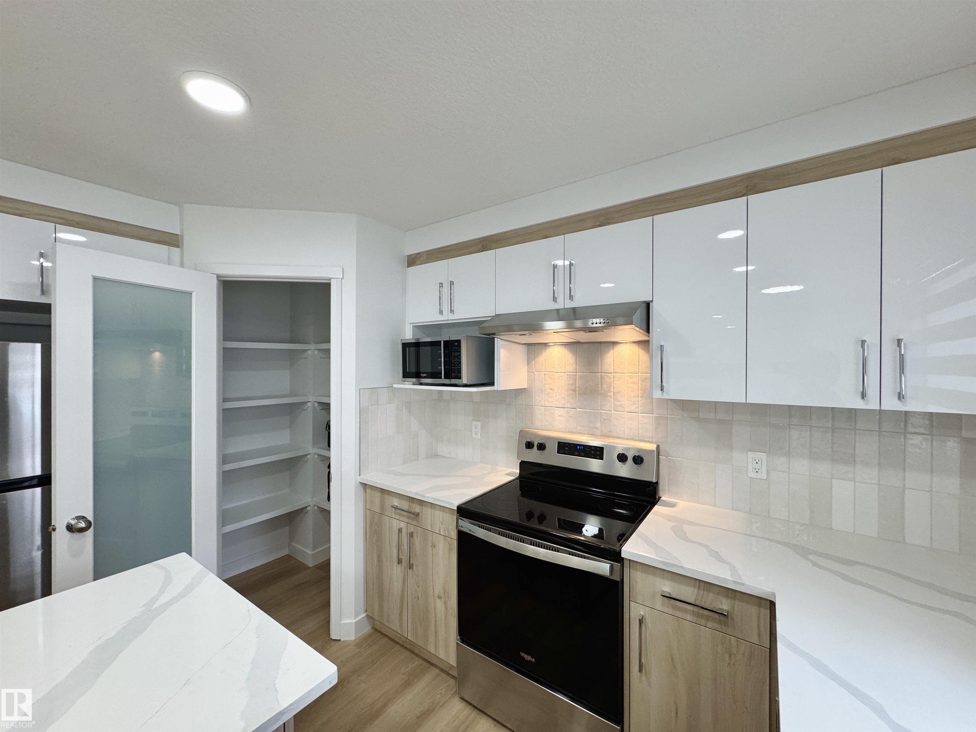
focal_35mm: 14
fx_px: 395
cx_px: 488
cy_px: 366
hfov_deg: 102.1
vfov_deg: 85.7
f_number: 2.2
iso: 160
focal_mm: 2.22
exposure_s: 1/120
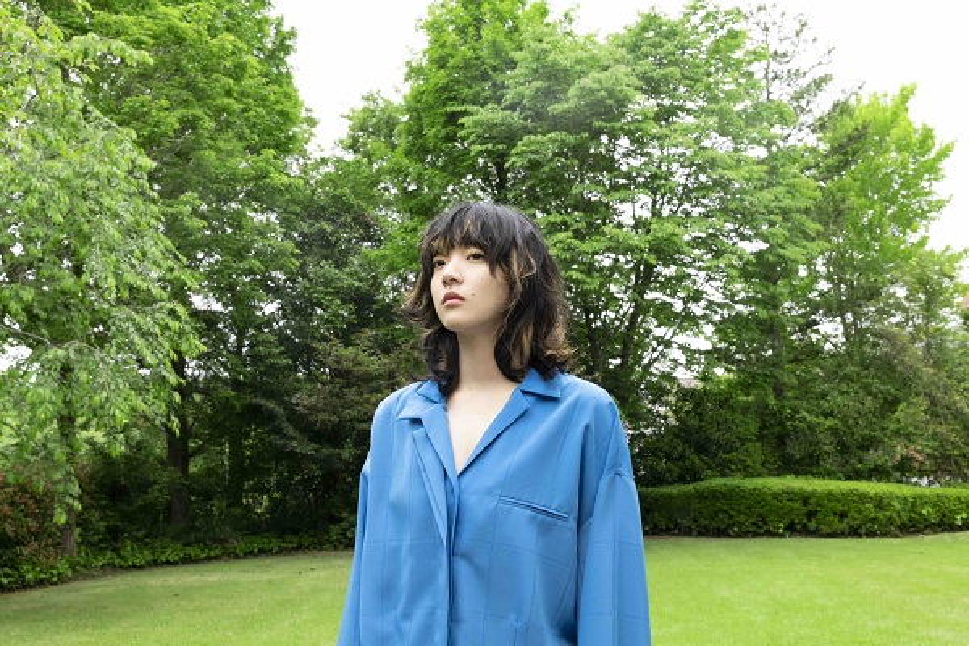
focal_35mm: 38
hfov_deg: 50.7
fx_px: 1023
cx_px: 484
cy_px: 323
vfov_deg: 35.1
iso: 800
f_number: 11
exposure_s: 1/125
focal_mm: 38
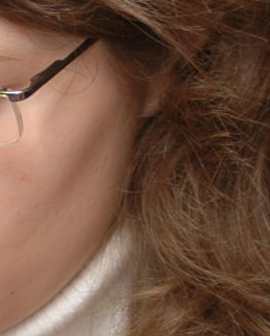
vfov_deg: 4.3
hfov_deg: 3.5
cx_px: -34
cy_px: 425
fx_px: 4427
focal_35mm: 444
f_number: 5.6
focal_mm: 50
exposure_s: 1/60
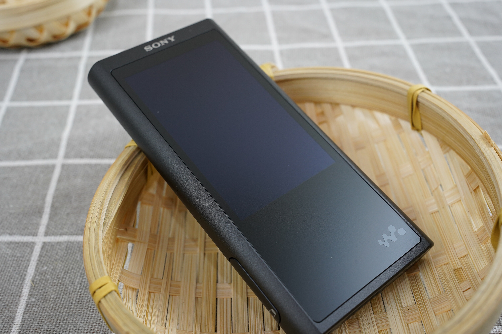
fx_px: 488
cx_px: 251
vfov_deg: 37.8
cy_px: 167
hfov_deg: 54.5
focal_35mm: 35
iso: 1250
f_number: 9
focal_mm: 35
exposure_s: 1/40
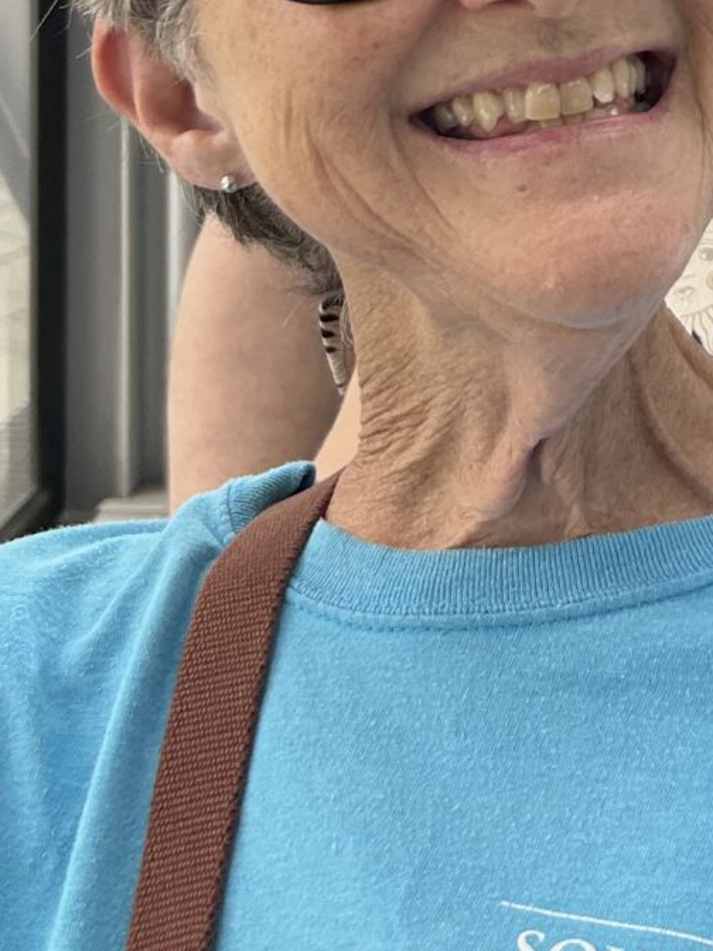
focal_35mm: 99
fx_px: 2719
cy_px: -443
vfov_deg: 17.9
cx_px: 1010
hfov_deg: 14.1
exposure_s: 1/305
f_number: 1.5
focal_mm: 5.7
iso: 50
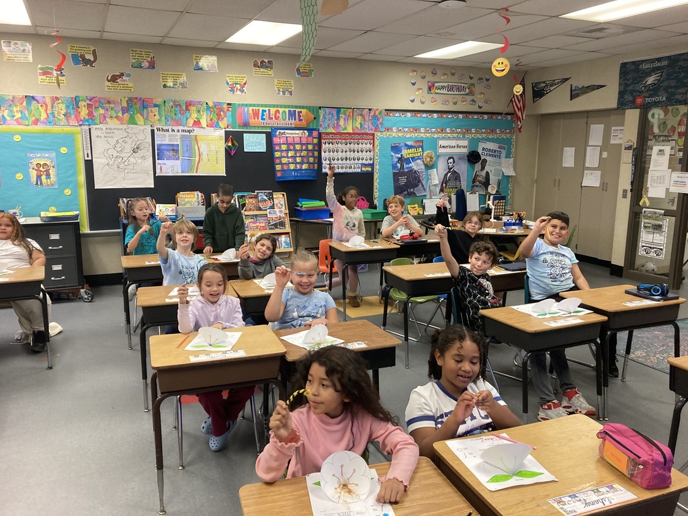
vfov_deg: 49.7
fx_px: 557
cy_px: 258
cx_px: 344
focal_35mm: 28
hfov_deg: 63.4
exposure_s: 1/60
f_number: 1.8
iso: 200
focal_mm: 3.99
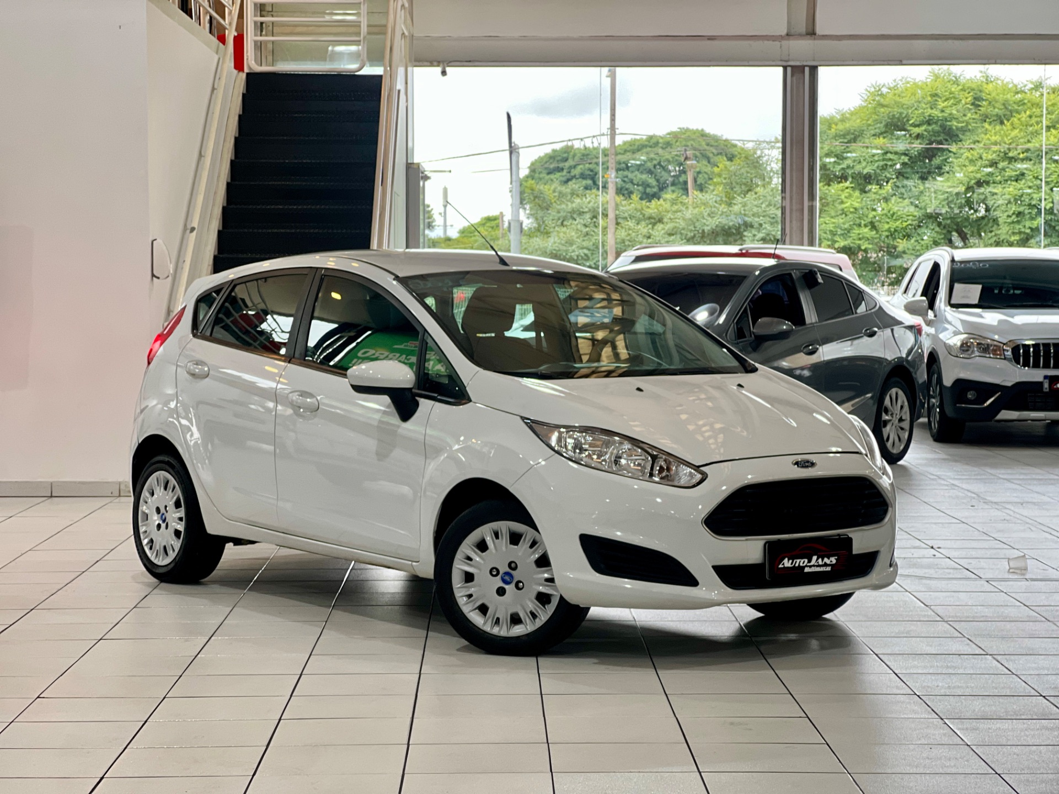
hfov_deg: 25.3
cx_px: 530
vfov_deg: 19.1
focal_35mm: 77
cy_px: 397
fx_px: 2356
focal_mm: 9
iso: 125
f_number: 2.8
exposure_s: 1/40
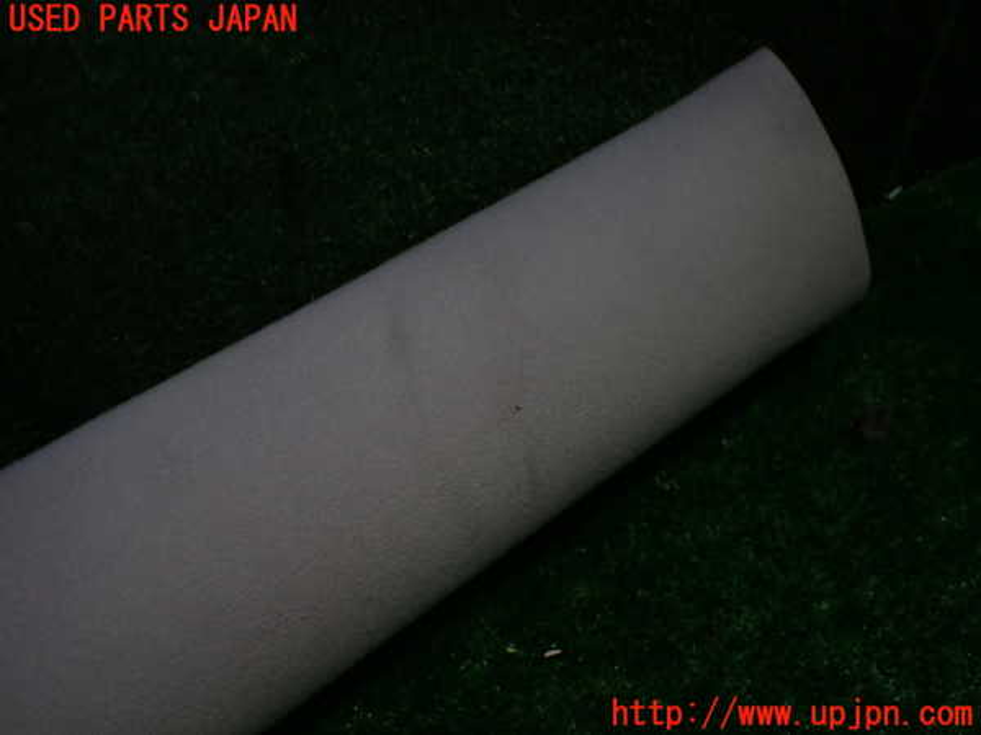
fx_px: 850
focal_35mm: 30
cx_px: 490
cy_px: 368
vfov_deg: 46.8
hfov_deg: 60.0
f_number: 2.3
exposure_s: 1/125
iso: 125
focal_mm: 5.4
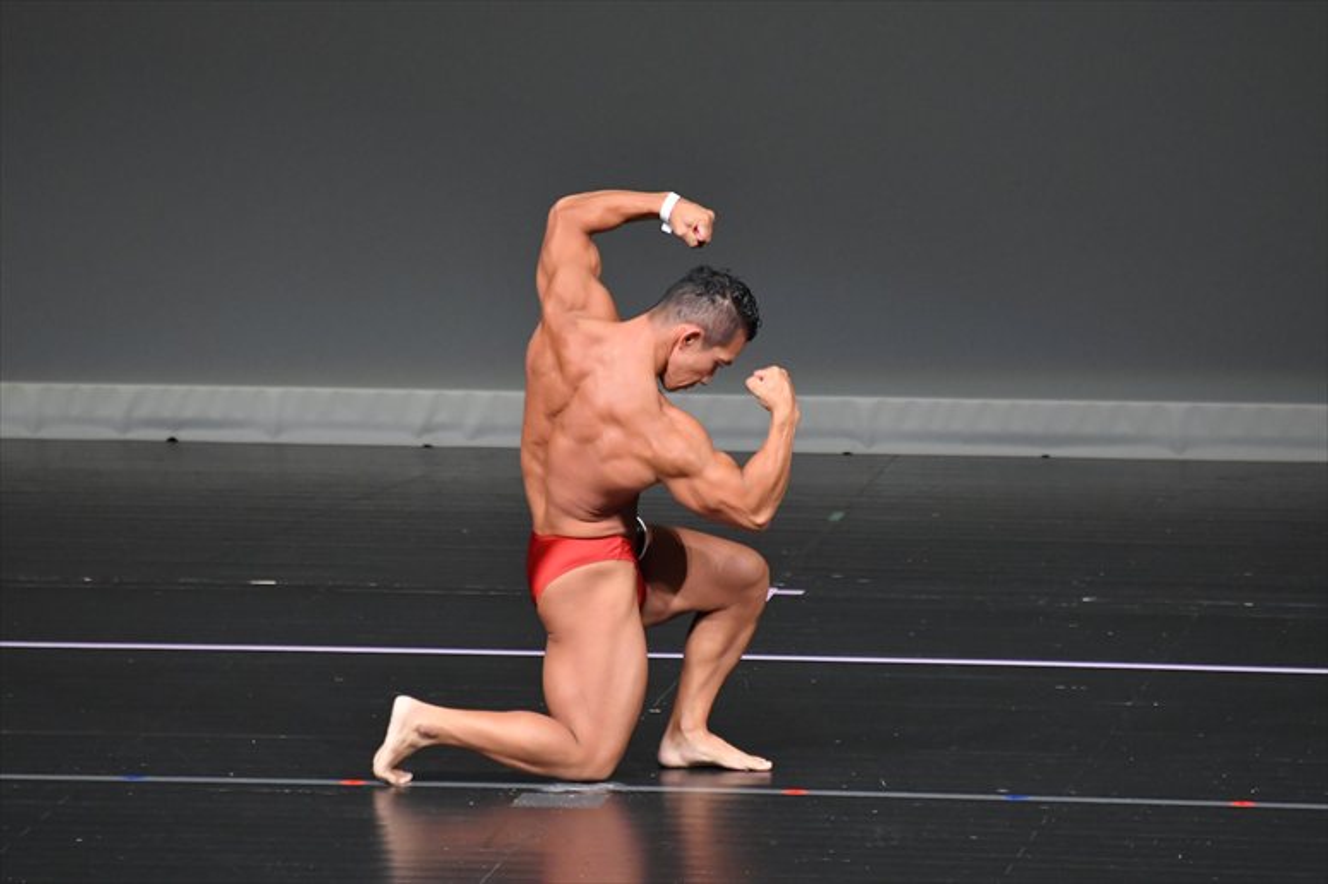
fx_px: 16592
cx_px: 664
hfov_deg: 4.6
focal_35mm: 450
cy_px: 442
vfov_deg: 3.1
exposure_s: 1/400
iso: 4000
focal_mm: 300
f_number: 5.6
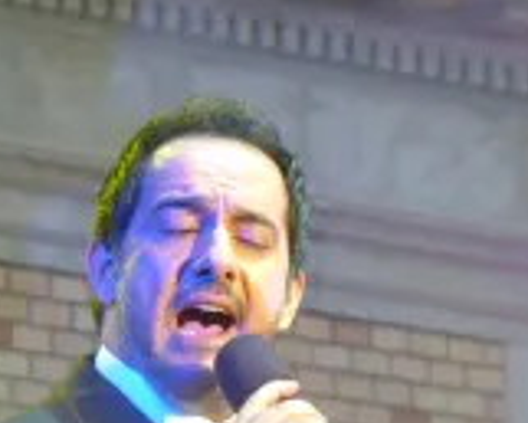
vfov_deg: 2.7
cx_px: 210
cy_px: 328
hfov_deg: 3.4
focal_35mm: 572
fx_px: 8944
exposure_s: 1/40
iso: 400
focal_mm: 42.4
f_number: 3.9
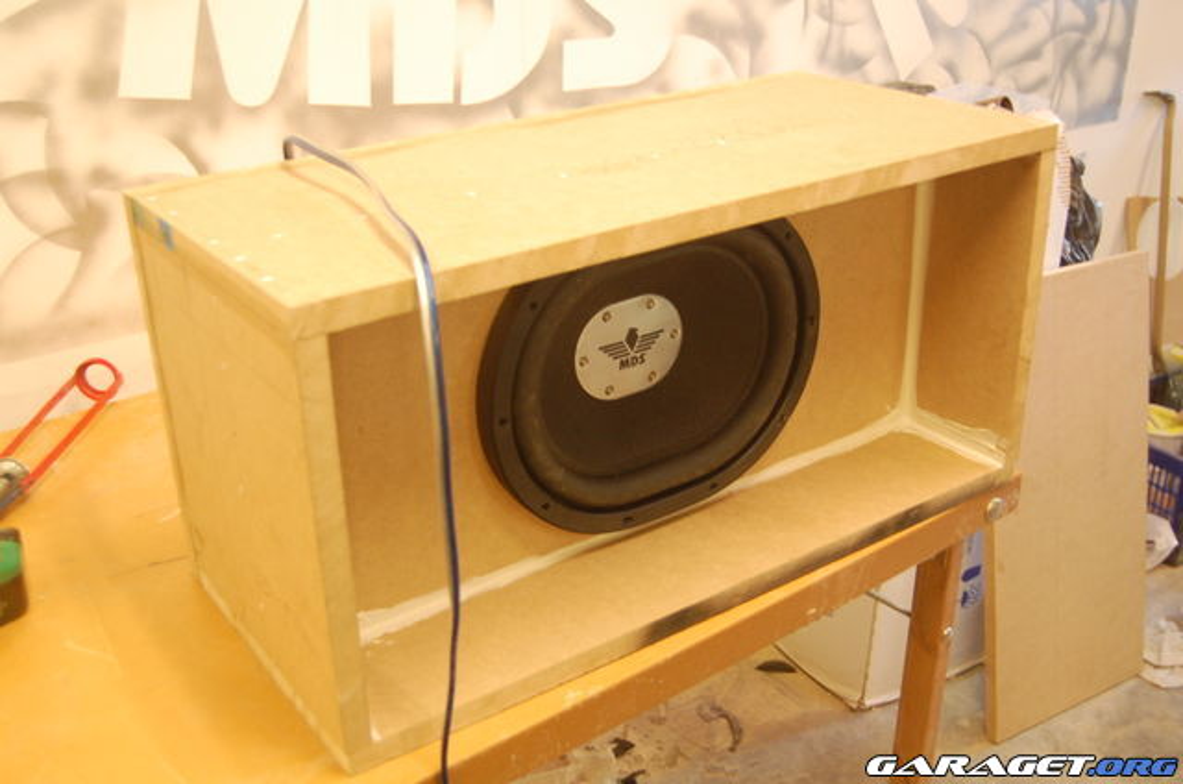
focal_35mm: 39
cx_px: 592
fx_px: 1279
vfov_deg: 34.1
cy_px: 392
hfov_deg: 49.6
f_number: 4
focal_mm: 26
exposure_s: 1/8
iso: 800
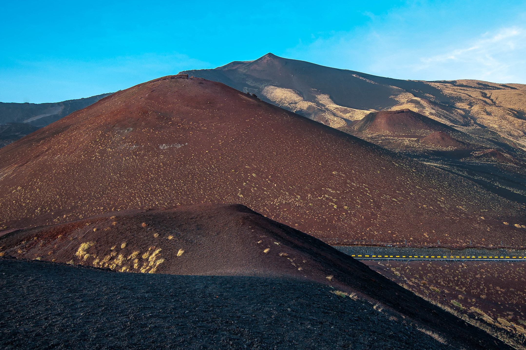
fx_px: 438
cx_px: 289
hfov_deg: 61.9
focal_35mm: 30
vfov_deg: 43.5
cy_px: 172
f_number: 5.6
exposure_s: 1/80
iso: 200
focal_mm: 18
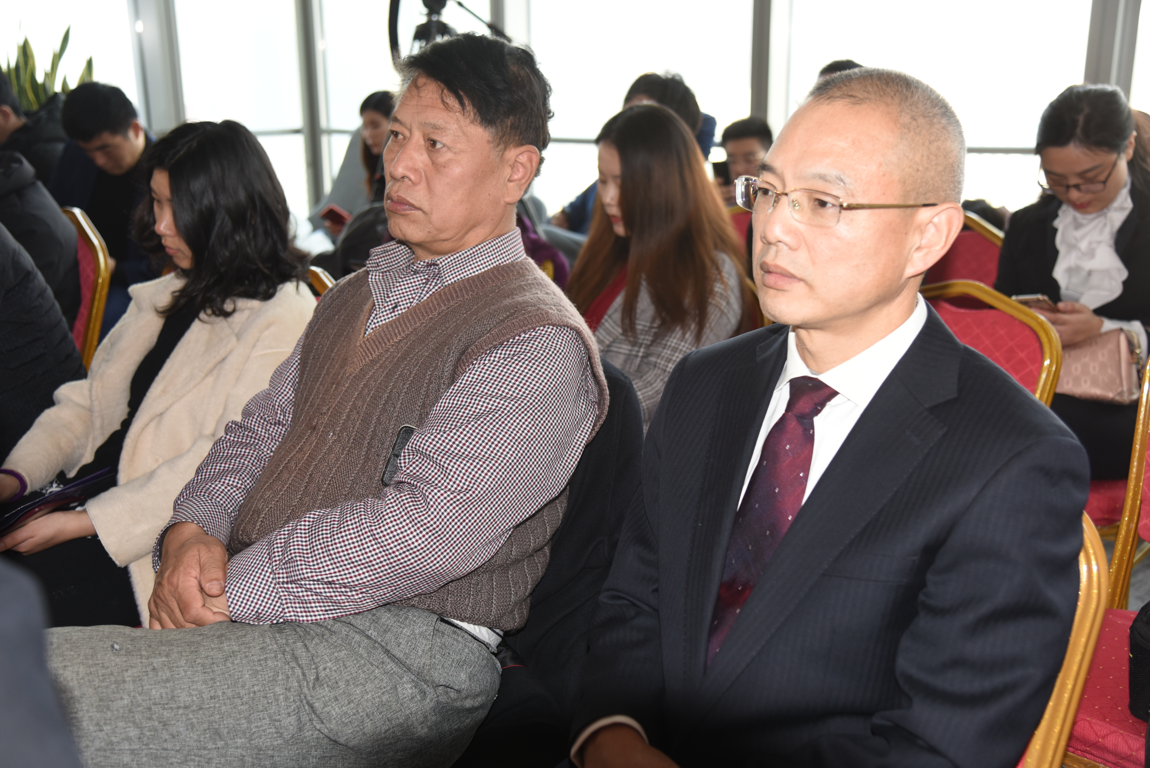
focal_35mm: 44
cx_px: 575
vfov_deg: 30.5
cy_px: 384
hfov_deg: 44.5
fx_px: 1406
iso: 400
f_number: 4
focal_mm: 44
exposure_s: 1/60
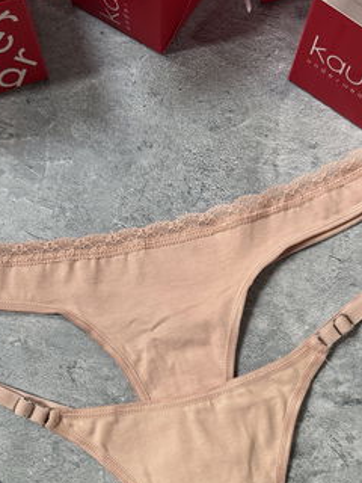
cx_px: 158
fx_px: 558
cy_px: 361
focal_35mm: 40
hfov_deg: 35.9
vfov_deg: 45.2
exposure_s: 1/71
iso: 200
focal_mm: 6.76
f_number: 1.78
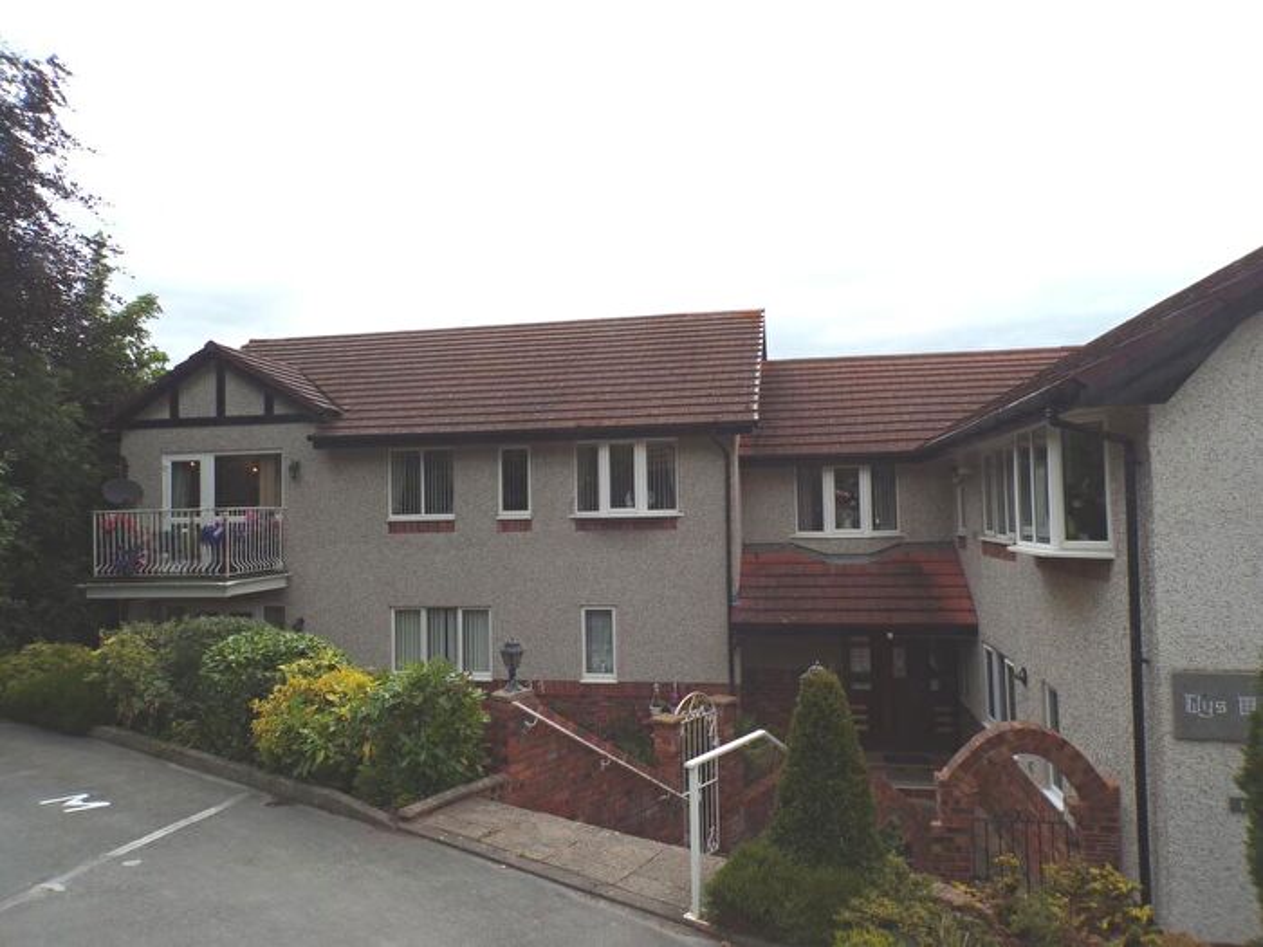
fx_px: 876
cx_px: 632
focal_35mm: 24
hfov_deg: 71.6
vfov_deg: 56.8
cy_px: 474
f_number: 5.8
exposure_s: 1/160
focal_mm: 4.3
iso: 80
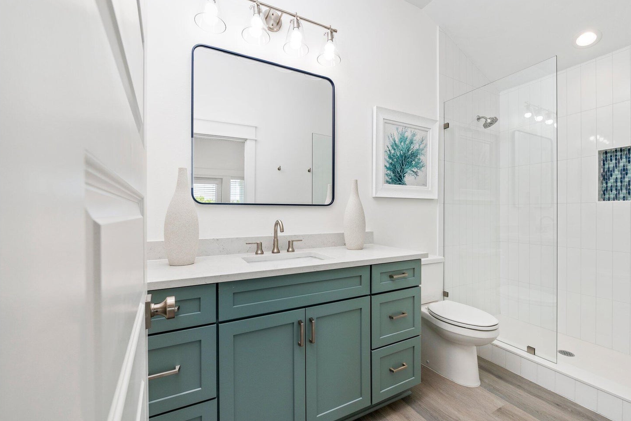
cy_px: 221
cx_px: 334
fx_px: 263
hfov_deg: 100.3
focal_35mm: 15
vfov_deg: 77.3
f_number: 9
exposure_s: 1/60
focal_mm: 14
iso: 320
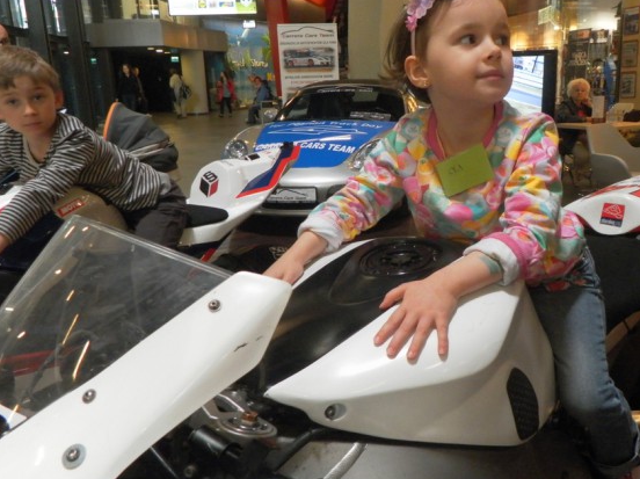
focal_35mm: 33
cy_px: 237
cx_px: 385
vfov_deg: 42.9
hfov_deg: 55.0
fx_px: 610
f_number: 3.5
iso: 400
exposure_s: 1/30
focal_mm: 4.6
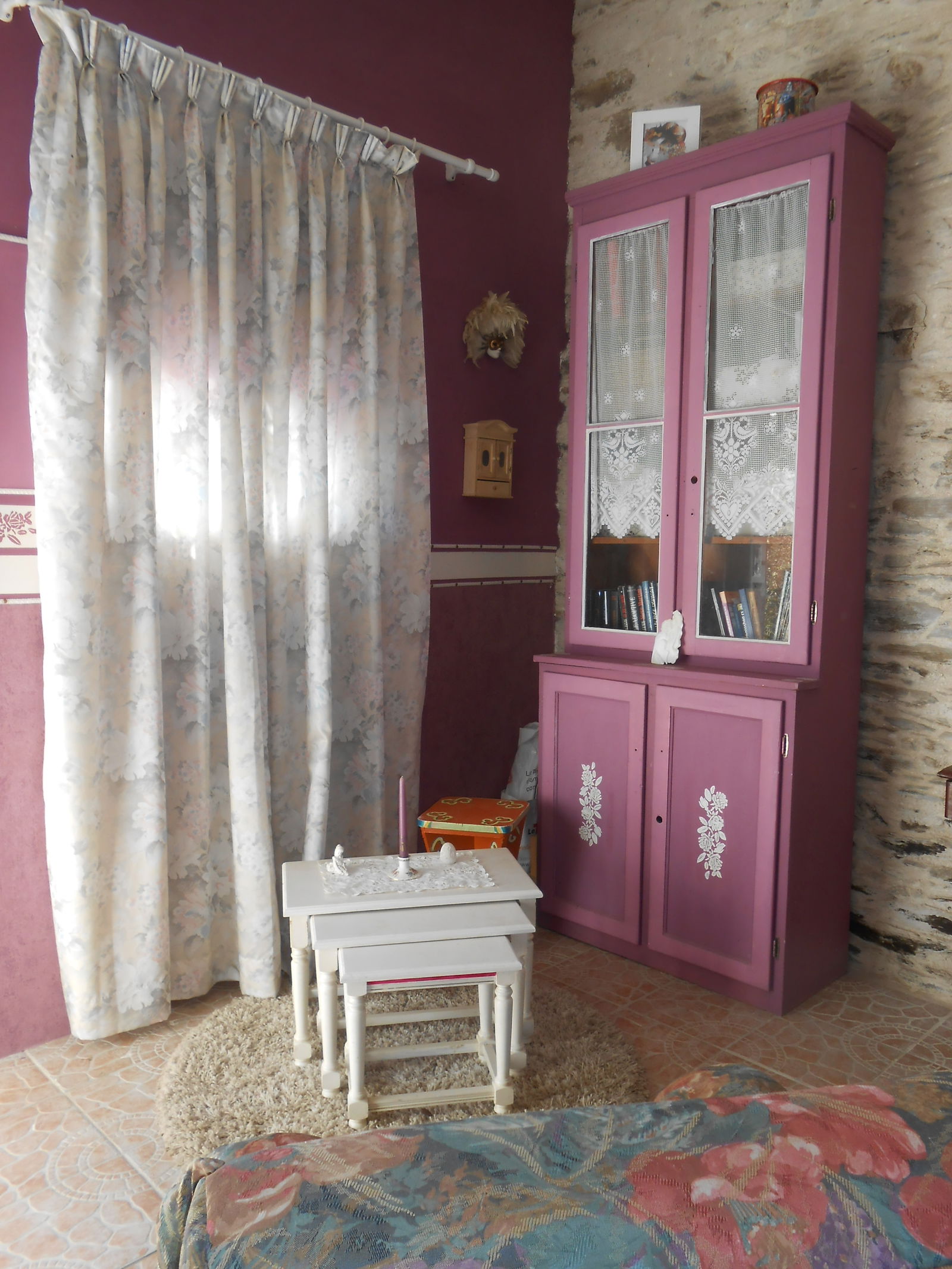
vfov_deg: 67.3
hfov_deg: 53.1
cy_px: 634
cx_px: 476
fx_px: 953
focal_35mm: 26
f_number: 3.5
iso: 80
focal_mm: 4.6
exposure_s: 1/50
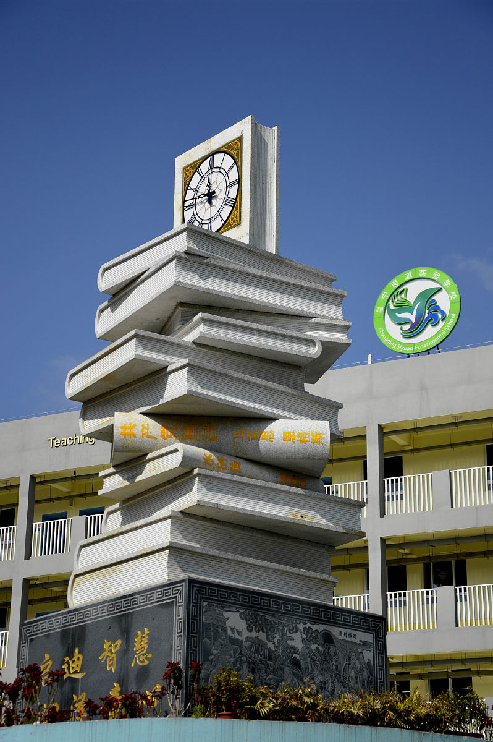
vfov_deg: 26.0
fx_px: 1605
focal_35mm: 78
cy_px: 371
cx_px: 246
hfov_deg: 17.5
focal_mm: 52
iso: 100
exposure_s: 1/1250
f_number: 5
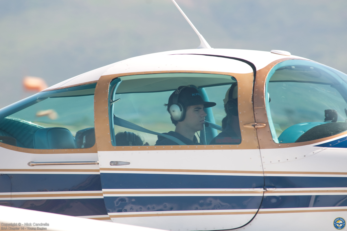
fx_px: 4332
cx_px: 174
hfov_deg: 4.6
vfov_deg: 3.0
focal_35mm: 450
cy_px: 116
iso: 100
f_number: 7.1
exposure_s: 1/160
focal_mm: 300
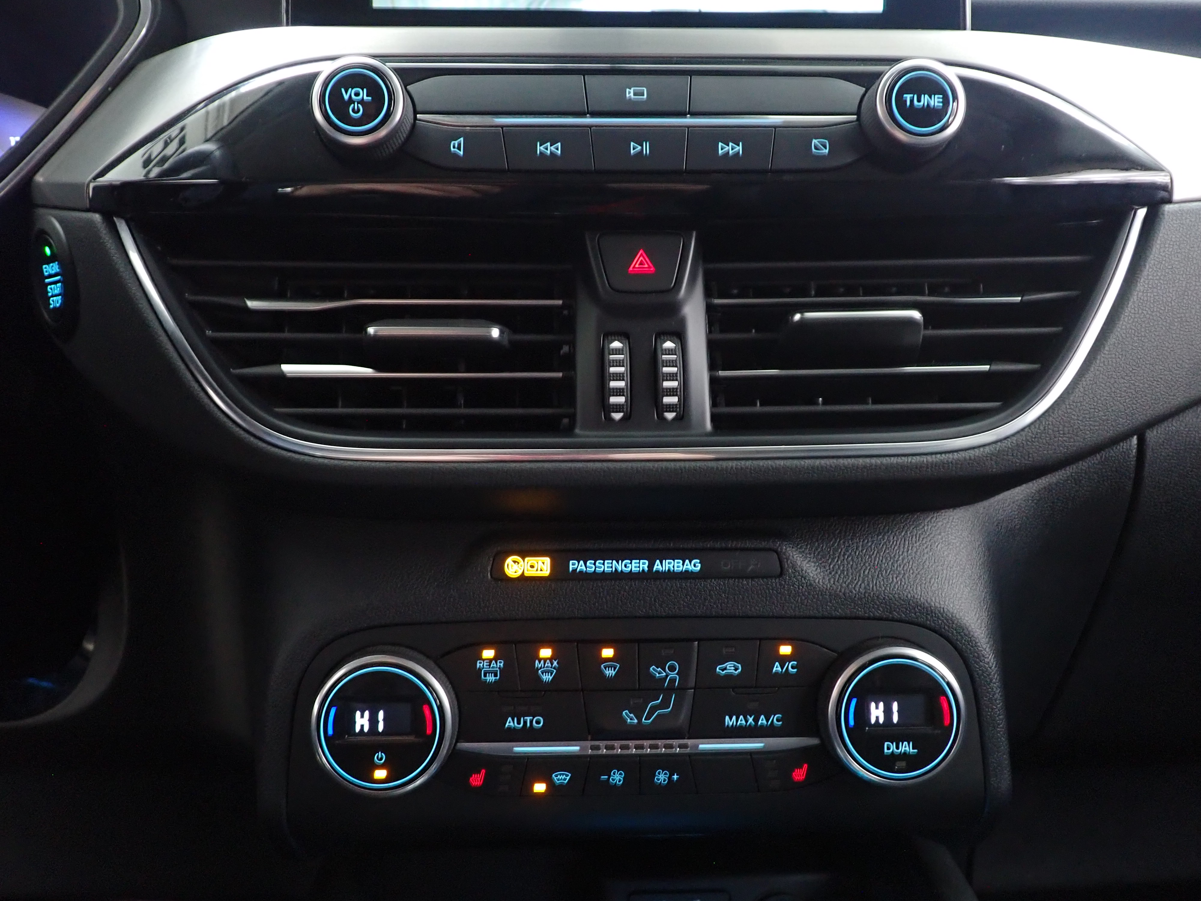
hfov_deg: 63.4
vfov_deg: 49.7
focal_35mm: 28
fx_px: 971
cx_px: 600
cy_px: 450
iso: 800
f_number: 2.2
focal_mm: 5.05
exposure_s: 1/10
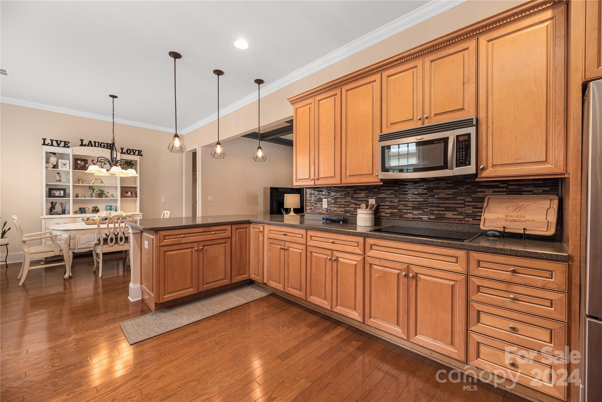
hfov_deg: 104.2
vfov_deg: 81.3
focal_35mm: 14
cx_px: 301
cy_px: 201
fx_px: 234
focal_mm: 14
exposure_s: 1/10
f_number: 6.3
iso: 320
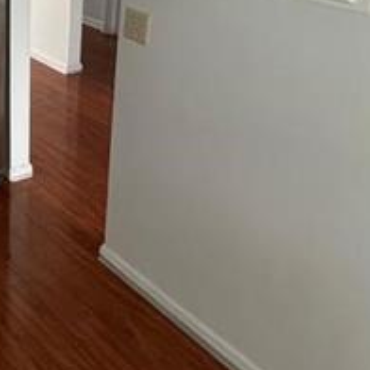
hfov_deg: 33.1
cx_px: 2
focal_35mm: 47
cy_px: 70
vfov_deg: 34.8
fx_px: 568
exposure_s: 1/60
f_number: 1.8
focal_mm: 1.57
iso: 250
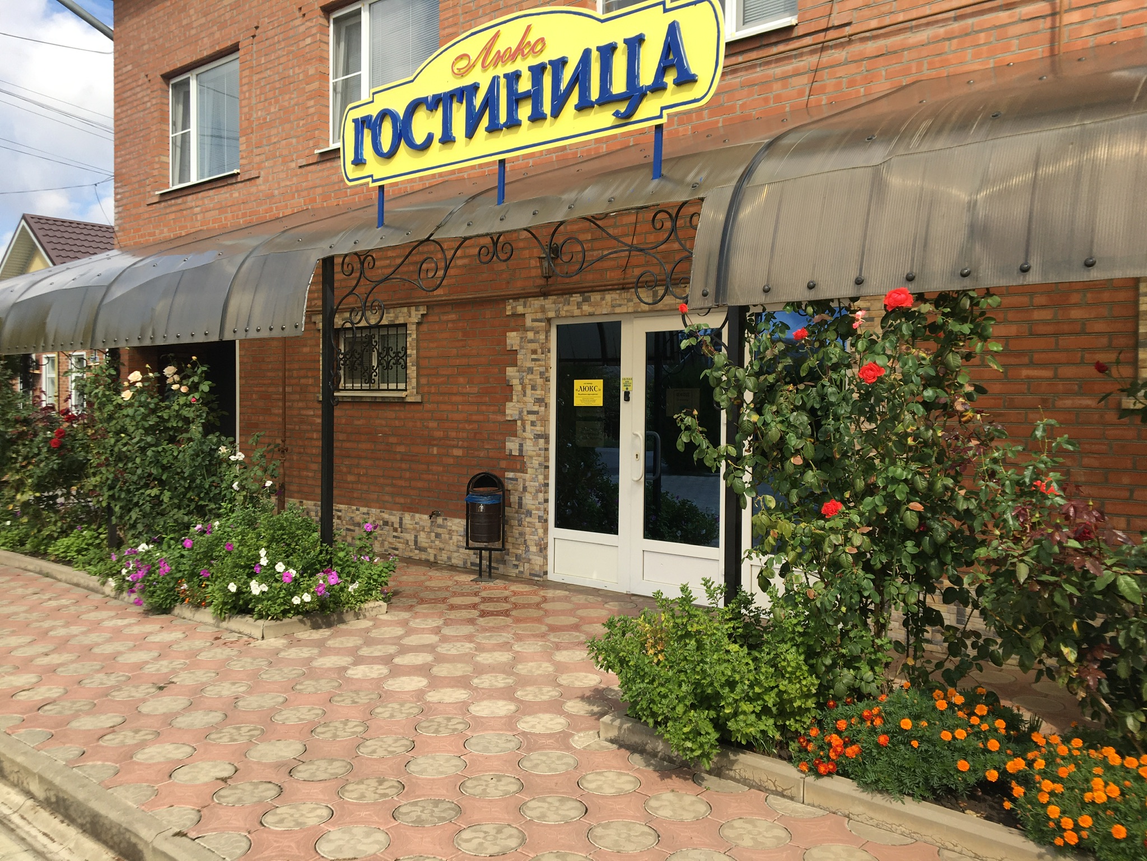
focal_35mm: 29
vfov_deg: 48.2
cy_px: 430
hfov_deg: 61.7
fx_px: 961
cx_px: 574
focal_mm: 4.15
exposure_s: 1/916
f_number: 2.2
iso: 25
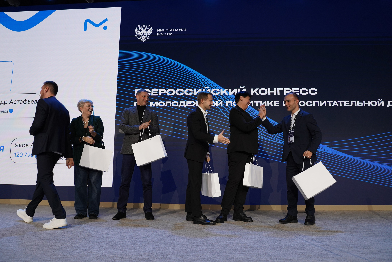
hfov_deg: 65.5
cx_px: 196
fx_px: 305
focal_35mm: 28
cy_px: 131
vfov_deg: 46.4
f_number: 5
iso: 1600
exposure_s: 1/160
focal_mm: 28
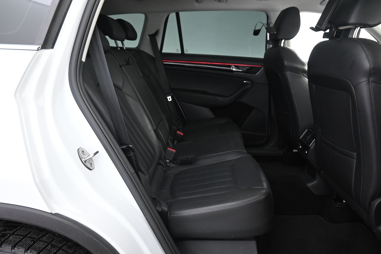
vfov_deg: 51.3
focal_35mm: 25
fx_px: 265
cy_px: 128
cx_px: 190
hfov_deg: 71.5
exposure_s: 1/25
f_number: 3.5
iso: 2500
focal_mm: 16
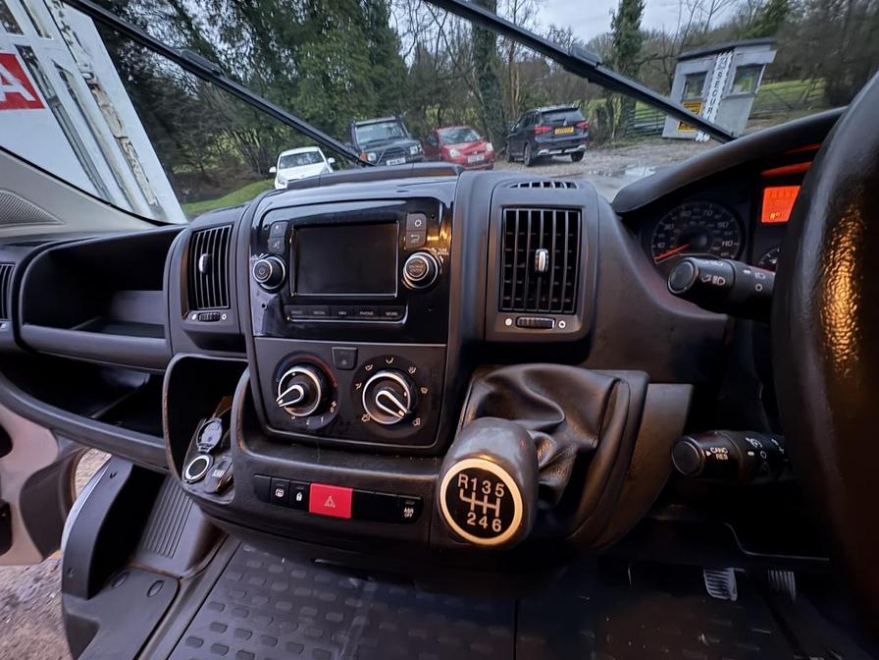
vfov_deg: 85.7
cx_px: 440
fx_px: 356
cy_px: 330
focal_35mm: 14
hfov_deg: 102.1
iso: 800
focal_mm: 2.22
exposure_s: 1/8
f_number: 2.2
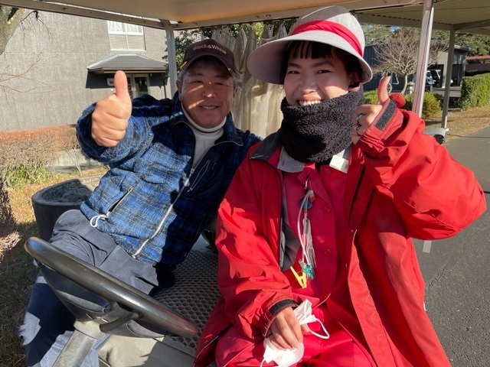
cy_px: 184
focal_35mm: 26
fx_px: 368
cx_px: 245
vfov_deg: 53.1
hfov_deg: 67.3
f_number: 1.6
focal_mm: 4.2
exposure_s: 1/812
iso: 32
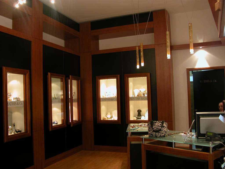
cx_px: 112
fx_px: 227
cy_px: 84
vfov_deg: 40.7
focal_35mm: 35
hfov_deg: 52.6
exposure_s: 1/9.3
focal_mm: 8.9
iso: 100
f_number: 2.8
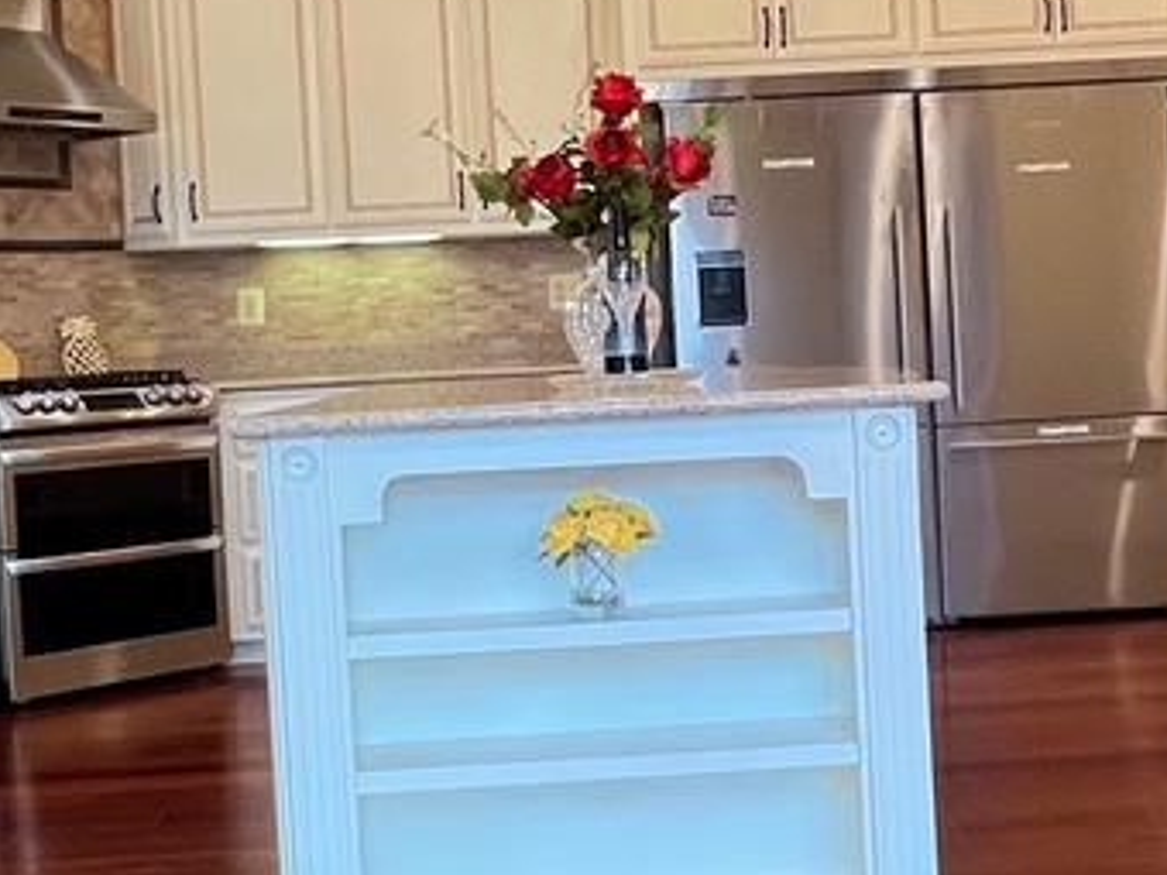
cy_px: 429
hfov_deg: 34.9
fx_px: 1854
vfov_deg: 26.6
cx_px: 649
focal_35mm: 55
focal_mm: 1.57
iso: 250
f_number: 1.8
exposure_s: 1/60
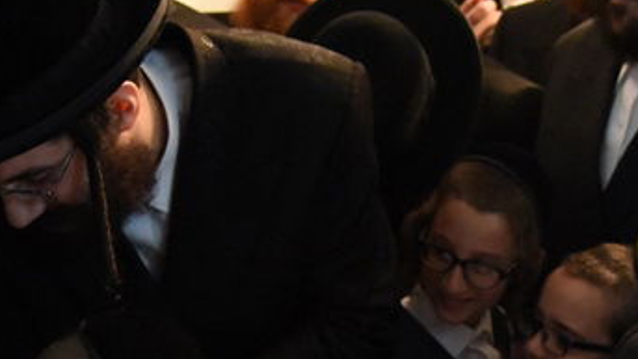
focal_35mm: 94
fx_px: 1590
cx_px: 314
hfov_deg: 22.7
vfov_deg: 12.4
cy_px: 493
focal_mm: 30
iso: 12800
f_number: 4
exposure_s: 1/80
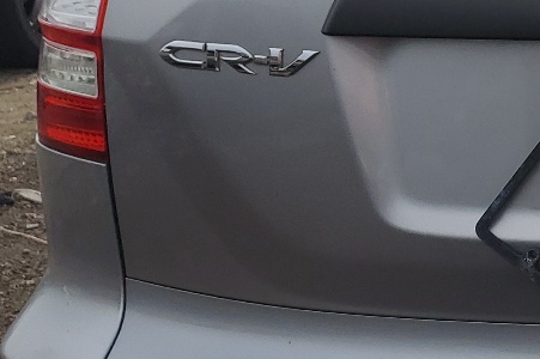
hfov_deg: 19.5
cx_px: 709
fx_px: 1439
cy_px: 41
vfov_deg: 14.1
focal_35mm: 96
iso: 50
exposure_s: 1/5000
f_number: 1.5
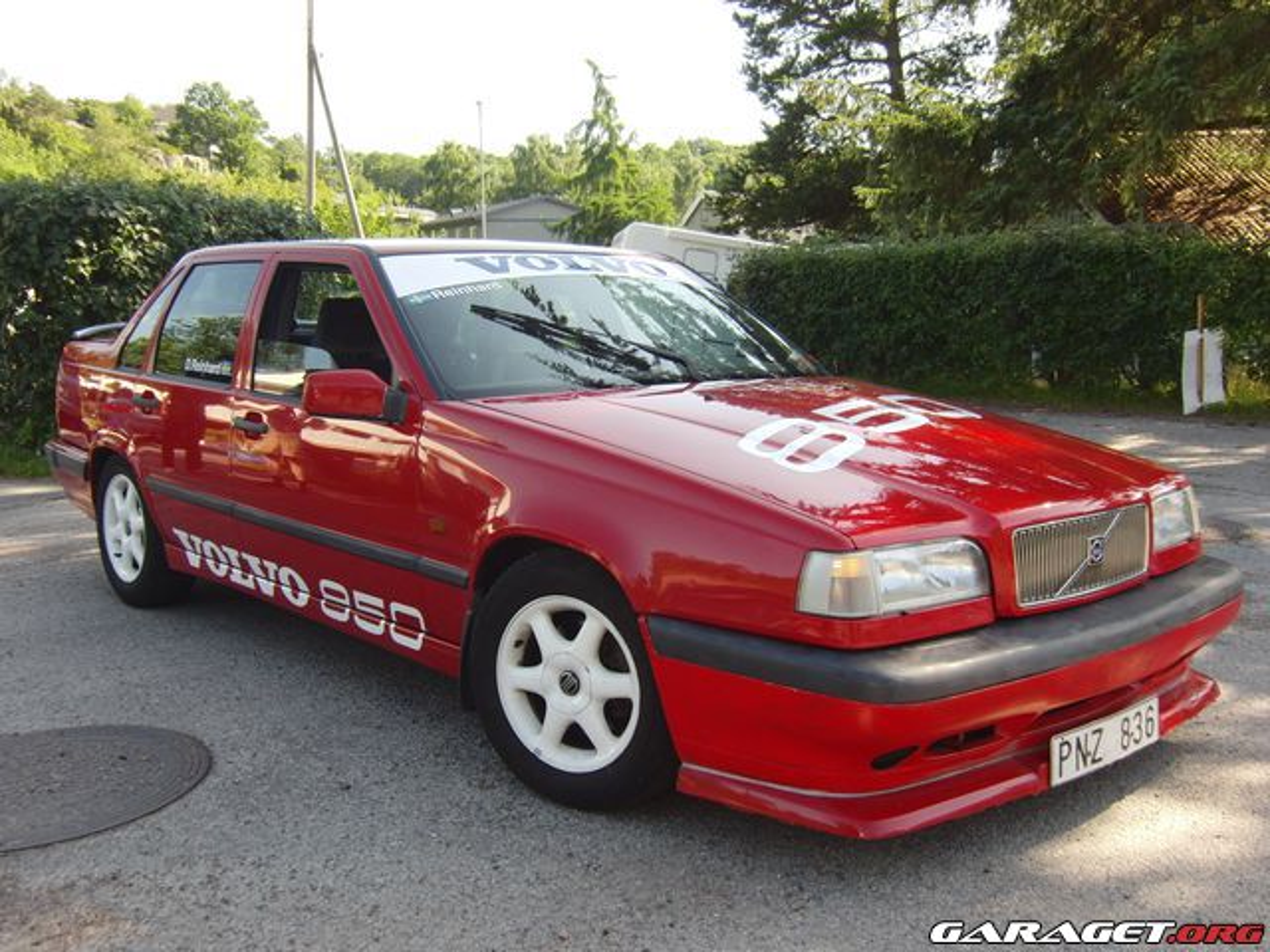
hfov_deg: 52.6
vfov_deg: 40.7
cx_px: 635
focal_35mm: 35
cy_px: 476
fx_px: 1284
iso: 100
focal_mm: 6.1
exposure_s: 1/200
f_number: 3.6
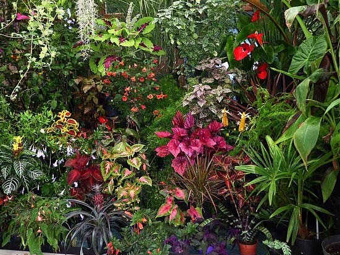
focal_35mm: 36
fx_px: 354
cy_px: 109
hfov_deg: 51.4
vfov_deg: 39.6
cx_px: 164
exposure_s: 1/60
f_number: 3.5
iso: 800
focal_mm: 5.4
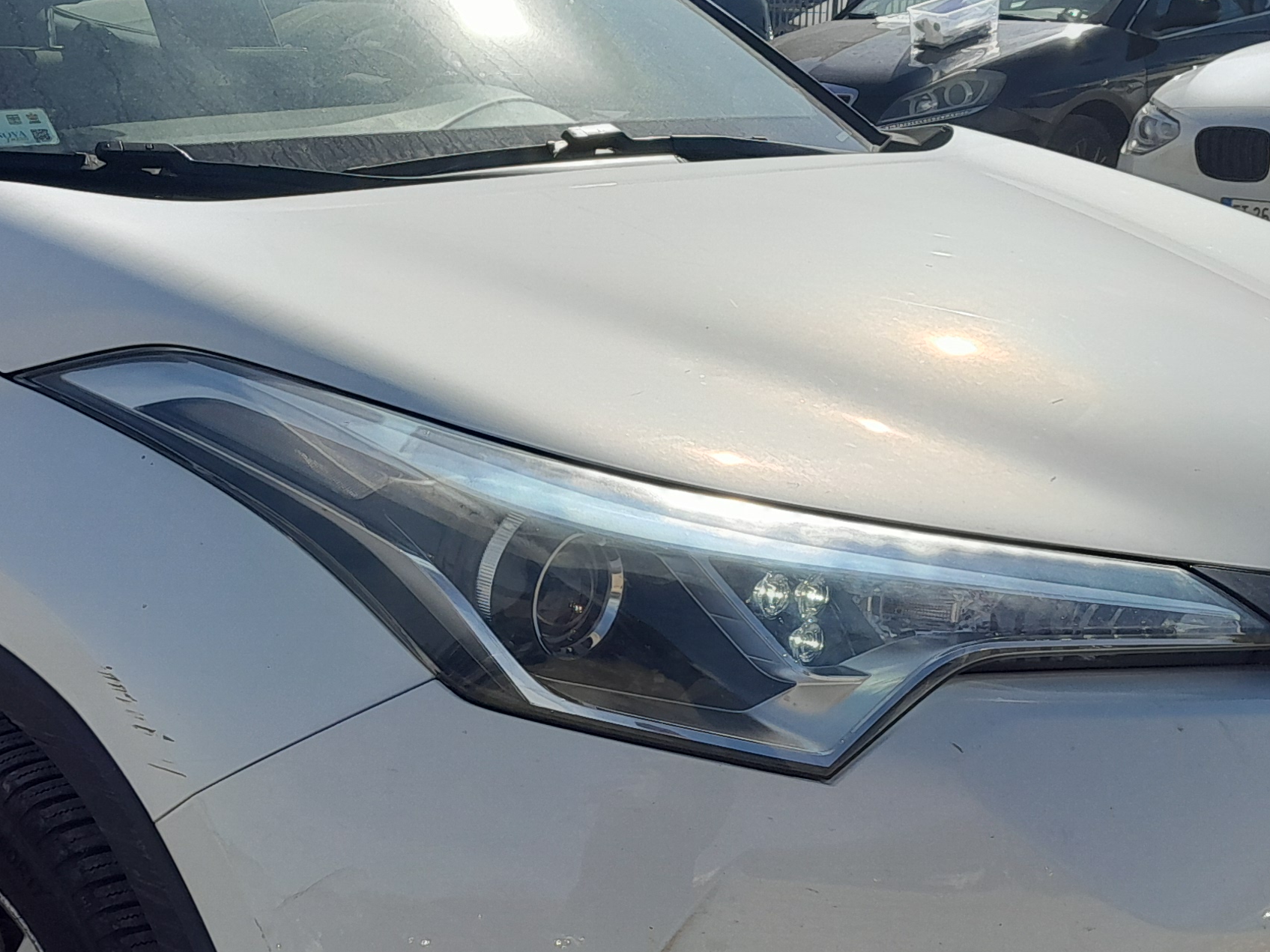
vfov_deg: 22.4
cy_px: 671
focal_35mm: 65
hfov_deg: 29.5
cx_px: 352
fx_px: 2385
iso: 40
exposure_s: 1/651
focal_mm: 4
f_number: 1.8
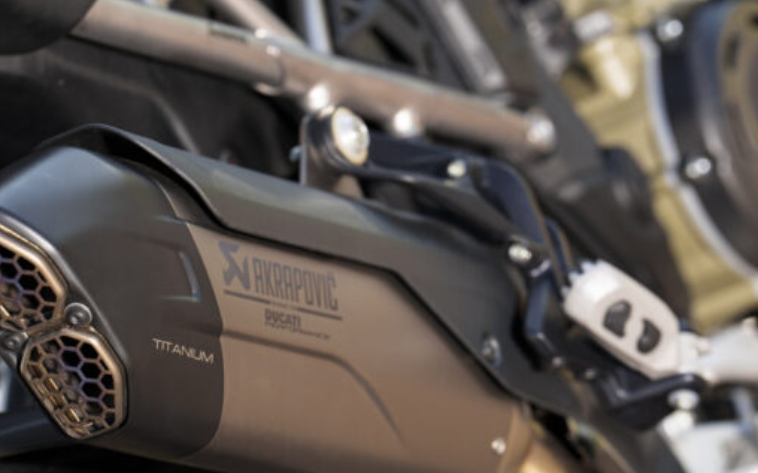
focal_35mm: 235
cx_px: 392
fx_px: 4852
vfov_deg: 5.6
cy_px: 304
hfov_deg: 8.9
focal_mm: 165
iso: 50
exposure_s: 1/160
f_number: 5
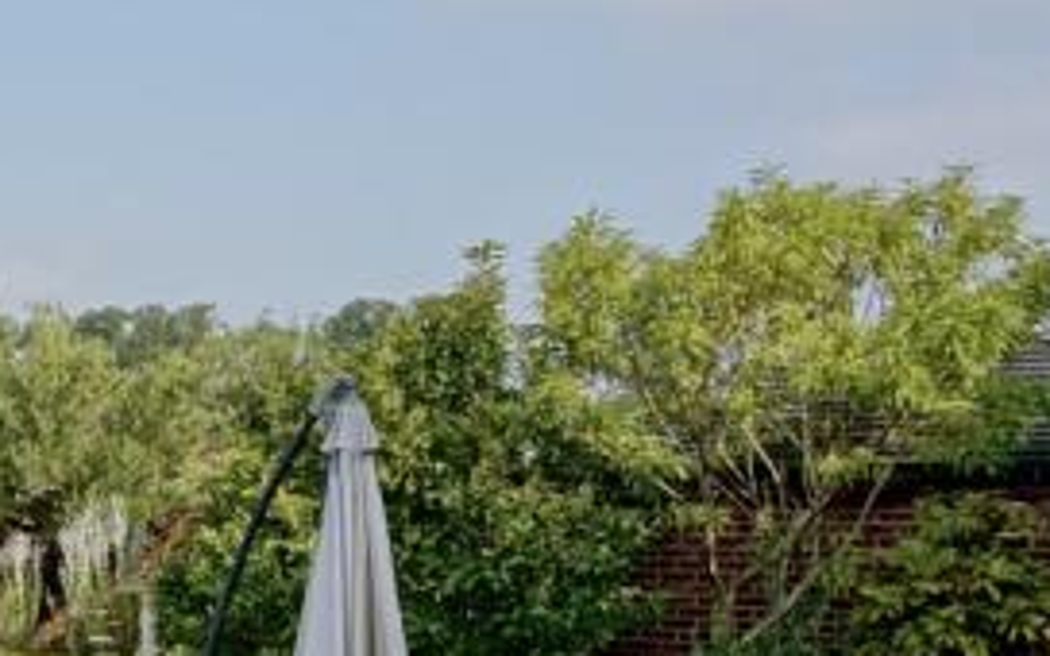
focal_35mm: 73
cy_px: 446
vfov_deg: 17.8
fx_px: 2089
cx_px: -695
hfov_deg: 21.5
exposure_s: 1/200
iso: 100
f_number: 7.1
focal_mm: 19
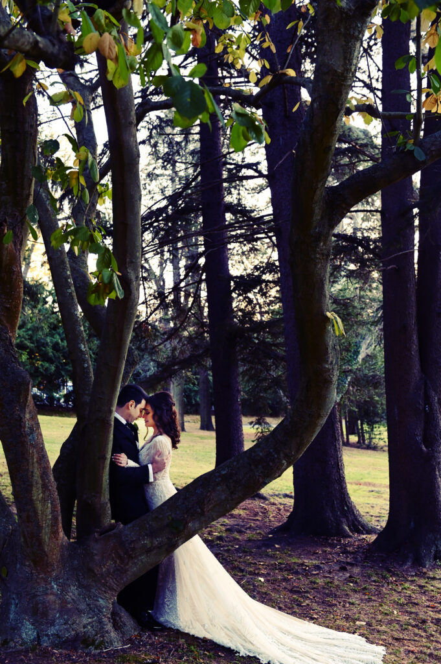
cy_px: 332
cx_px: 220
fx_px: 773
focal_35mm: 42
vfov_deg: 46.4
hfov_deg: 31.8
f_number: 4
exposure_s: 1/40
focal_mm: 42
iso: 1000
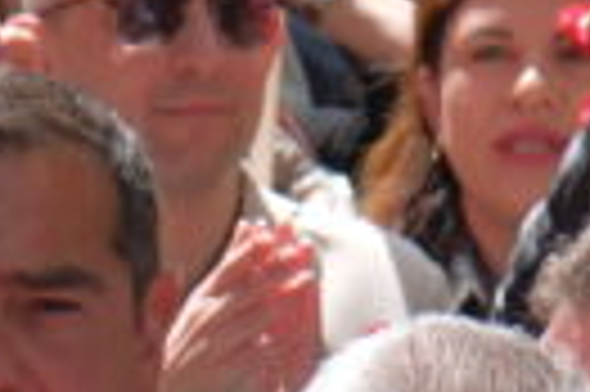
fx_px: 9281
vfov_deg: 2.4
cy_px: 469
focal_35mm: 567
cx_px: 428
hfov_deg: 3.6
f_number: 4
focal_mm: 80
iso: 320
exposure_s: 1/1000
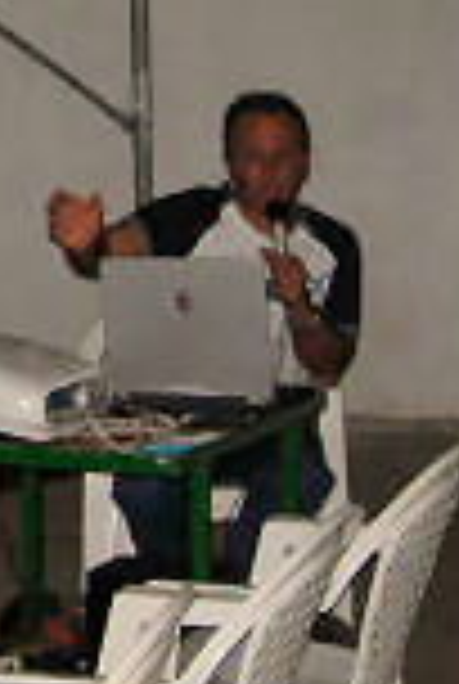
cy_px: 54
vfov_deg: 13.3
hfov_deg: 8.9
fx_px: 2913
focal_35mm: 153
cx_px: -135
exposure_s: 1/60.1
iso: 64
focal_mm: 7.8
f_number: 2.8
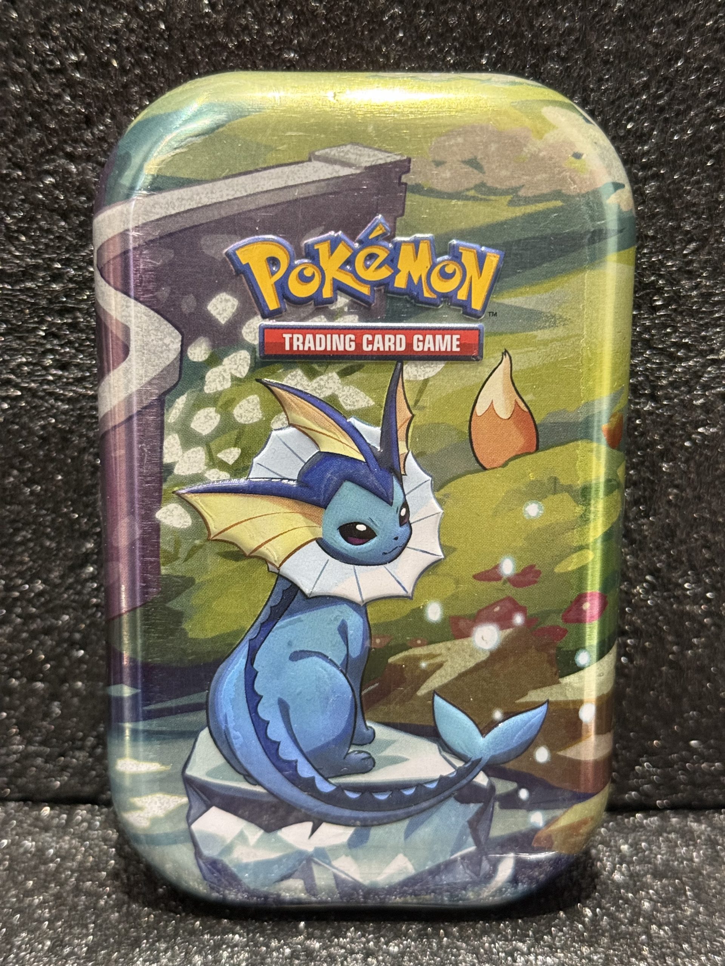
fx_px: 1340
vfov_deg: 39.7
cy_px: 483
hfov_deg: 30.3
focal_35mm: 48
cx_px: 362
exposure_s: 1/33
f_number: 1.78
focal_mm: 6.76
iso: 400
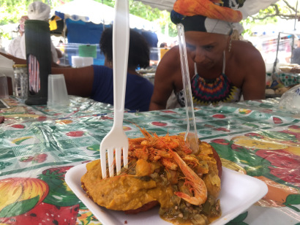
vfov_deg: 48.3
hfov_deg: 61.6
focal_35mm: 29
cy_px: 112
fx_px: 251
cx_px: 150
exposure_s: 1/60
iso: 40
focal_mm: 4.15
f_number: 2.2
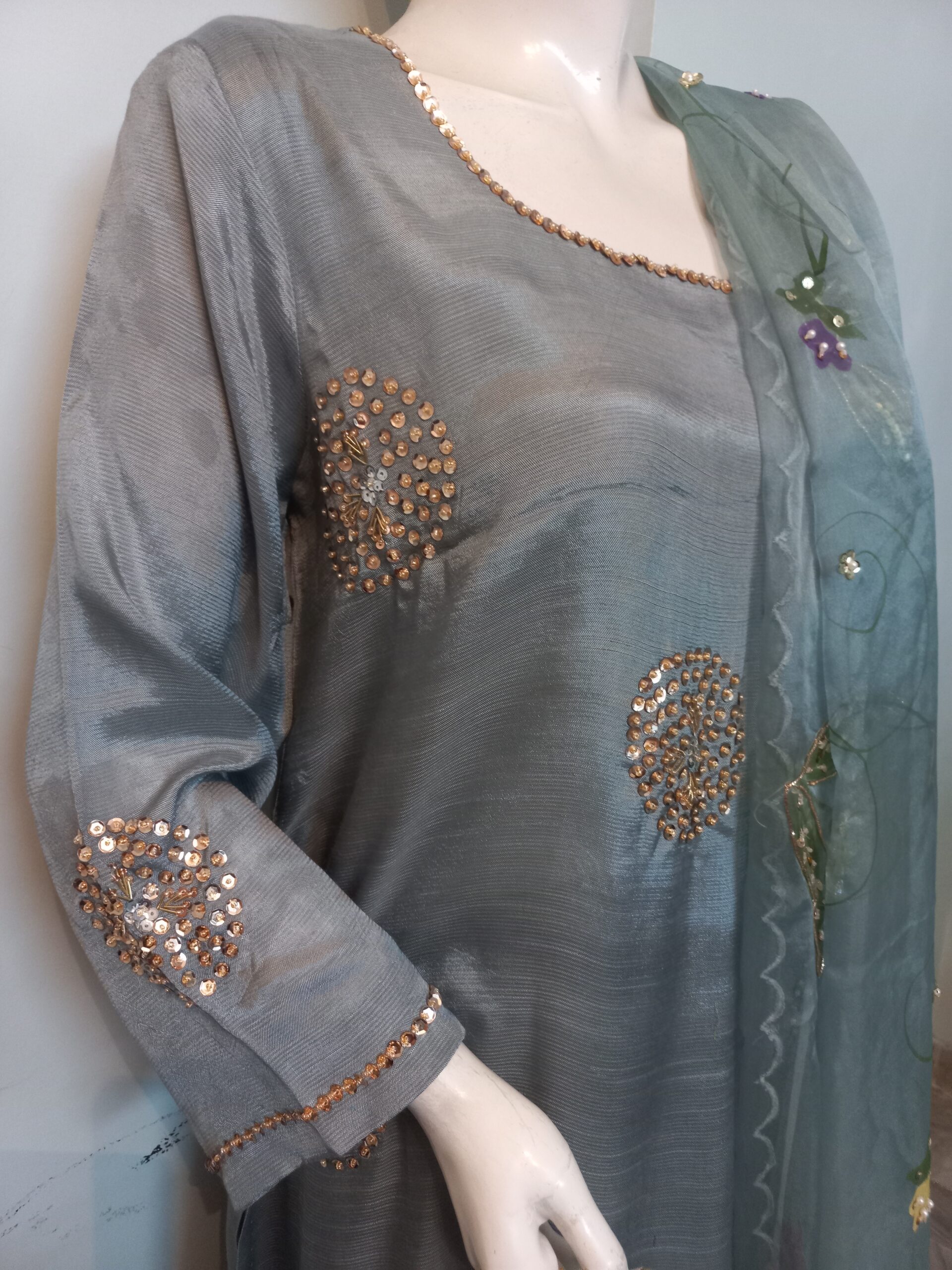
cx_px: 476
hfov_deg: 54.9
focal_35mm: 25
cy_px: 635
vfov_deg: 69.4
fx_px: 917
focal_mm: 4.6
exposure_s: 1/33.3
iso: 400
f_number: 1.8
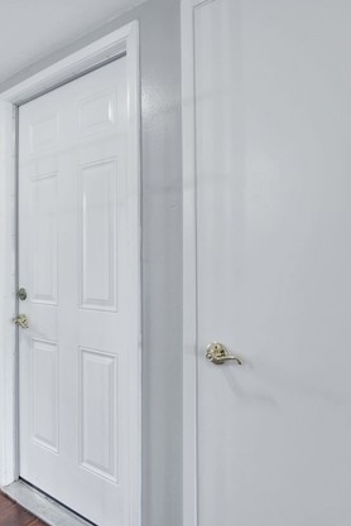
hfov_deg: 52.9
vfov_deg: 76.1
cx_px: 92
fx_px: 336
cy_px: 259
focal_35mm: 23
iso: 400
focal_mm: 10
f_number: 3.5
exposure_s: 1/30
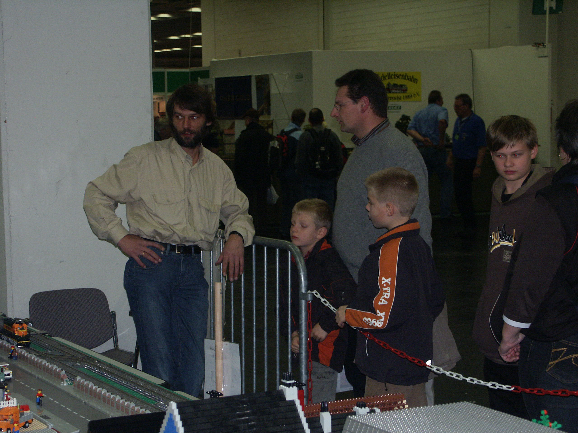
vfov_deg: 18.4
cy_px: 216
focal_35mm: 80
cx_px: 289
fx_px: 1336
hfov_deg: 24.4
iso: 200
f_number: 3.5
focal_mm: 19.98
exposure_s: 1/60
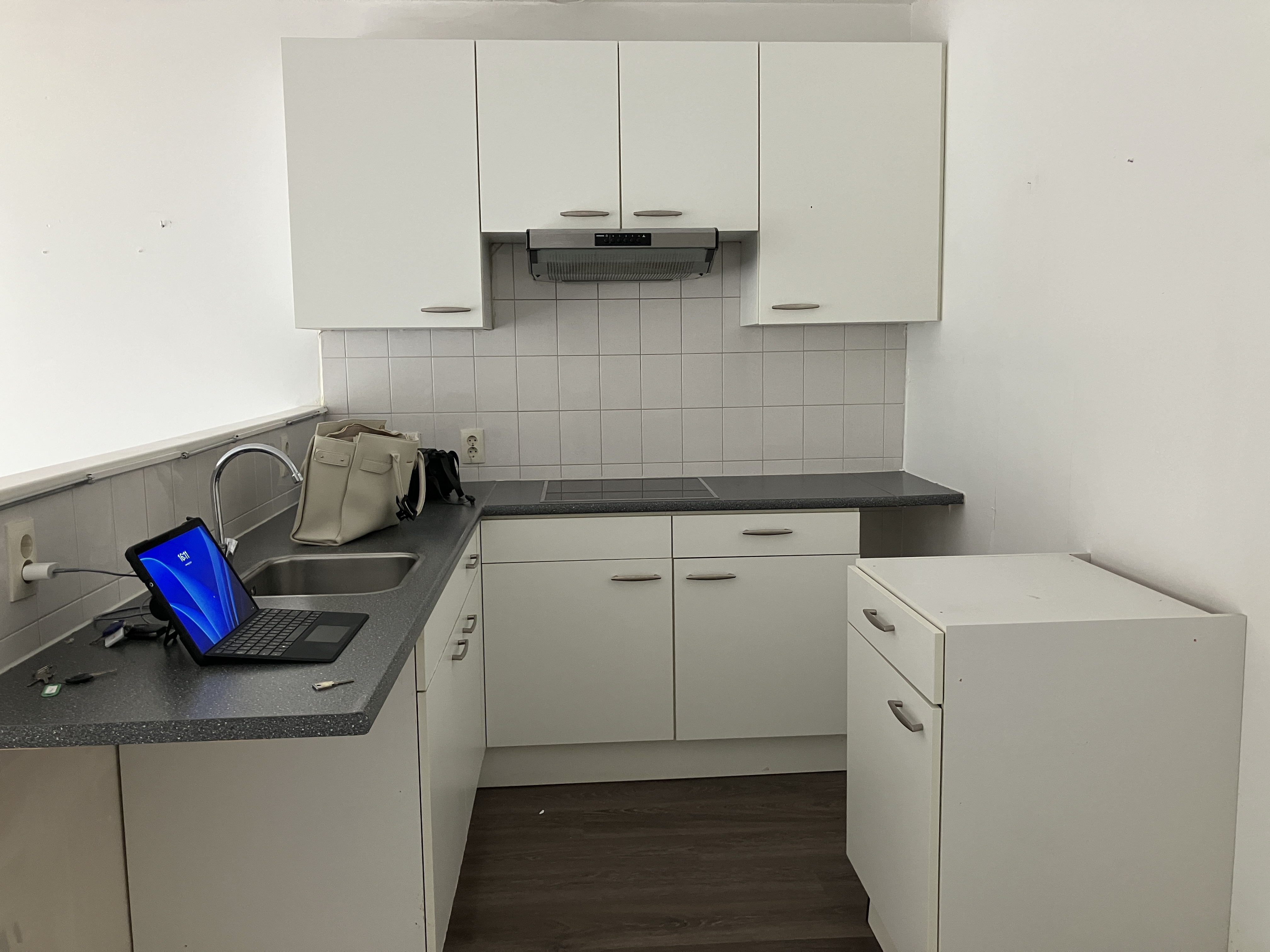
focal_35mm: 28
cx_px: 635
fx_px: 1027
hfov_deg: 63.4
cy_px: 476
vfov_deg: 49.7
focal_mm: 3.99
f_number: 1.8
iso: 160
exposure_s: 1/60
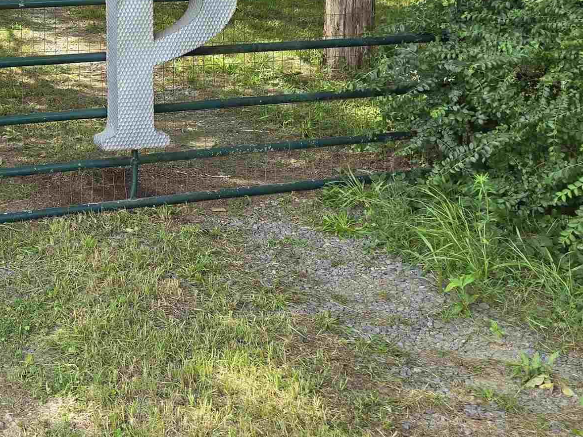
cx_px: -9
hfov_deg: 29.9
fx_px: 1010
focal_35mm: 60
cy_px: 41
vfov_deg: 23.7
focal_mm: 6.3
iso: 25
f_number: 1.7
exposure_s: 1/180
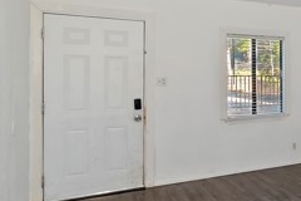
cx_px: 367
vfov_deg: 33.2
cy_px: 72
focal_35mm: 40
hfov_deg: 36.5
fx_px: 334
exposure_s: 1/30
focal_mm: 10
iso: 400
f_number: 8
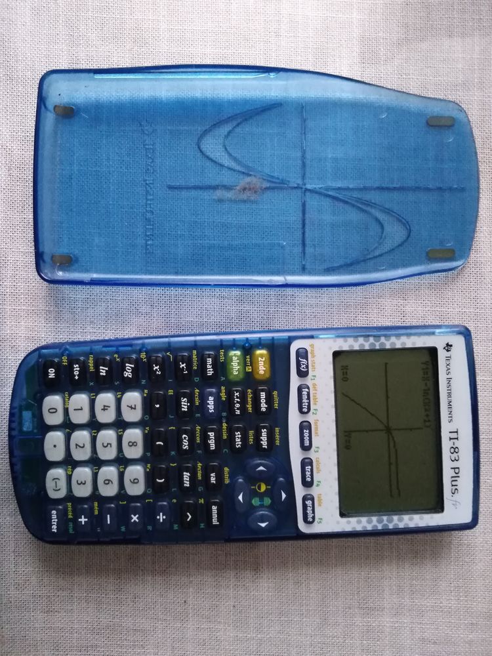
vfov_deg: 67.3
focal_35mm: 26
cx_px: 246
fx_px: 493
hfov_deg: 53.1
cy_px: 328
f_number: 2.2
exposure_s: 1/12
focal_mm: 3.46
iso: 1579
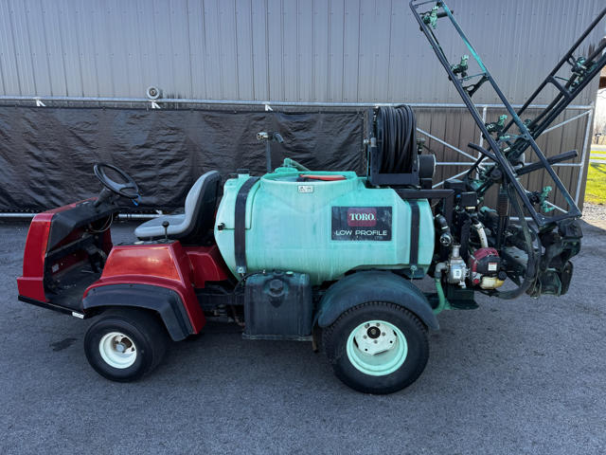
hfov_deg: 71.6
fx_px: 420
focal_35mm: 24
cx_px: 303
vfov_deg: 56.8
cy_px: 228
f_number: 1.78
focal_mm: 6.76
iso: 80
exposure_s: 1/390
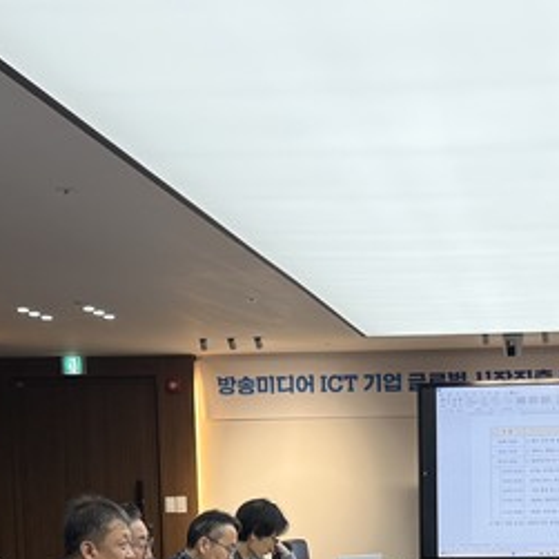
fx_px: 1480
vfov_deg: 20.1
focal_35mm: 81
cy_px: 659
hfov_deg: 21.3
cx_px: 403
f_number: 1.78
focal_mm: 6.76
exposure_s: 1/186
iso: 160
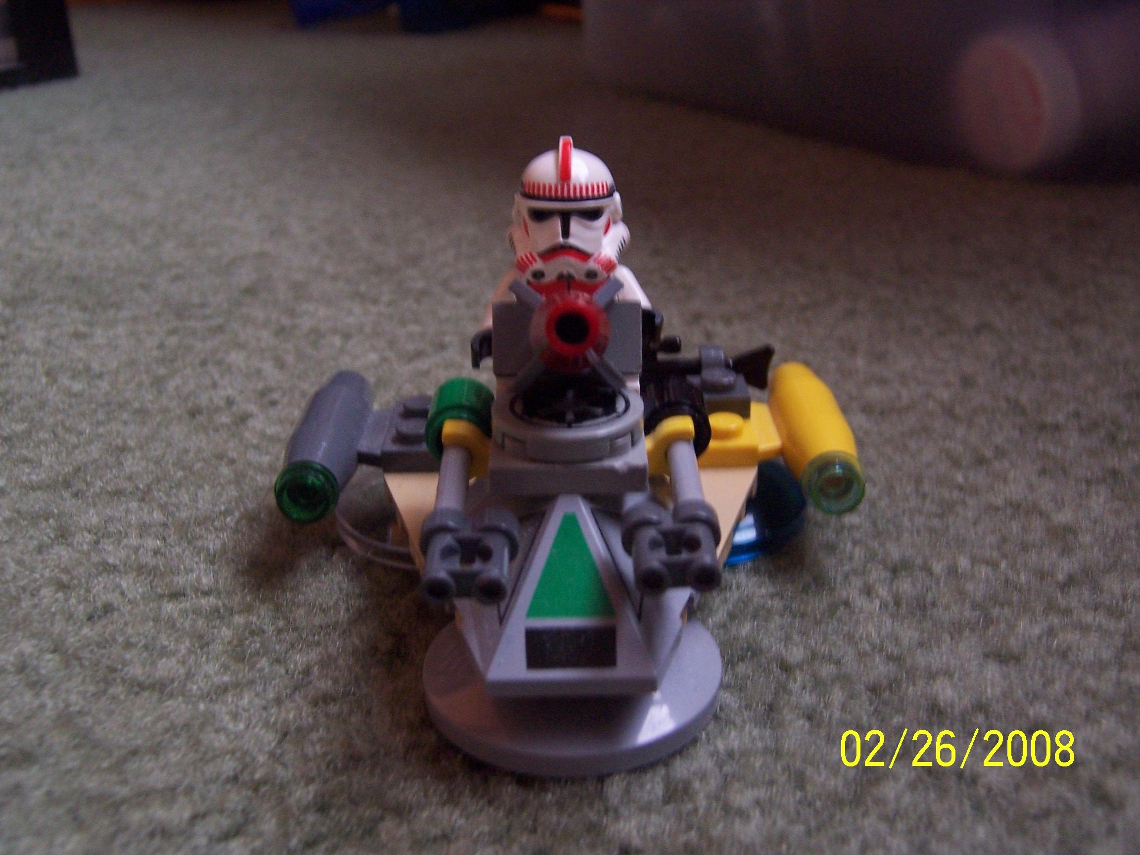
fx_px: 1317
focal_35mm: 40
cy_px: 428
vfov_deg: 36.0
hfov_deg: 46.8
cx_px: 570
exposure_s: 1/8
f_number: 4
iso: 140
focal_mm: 6.7
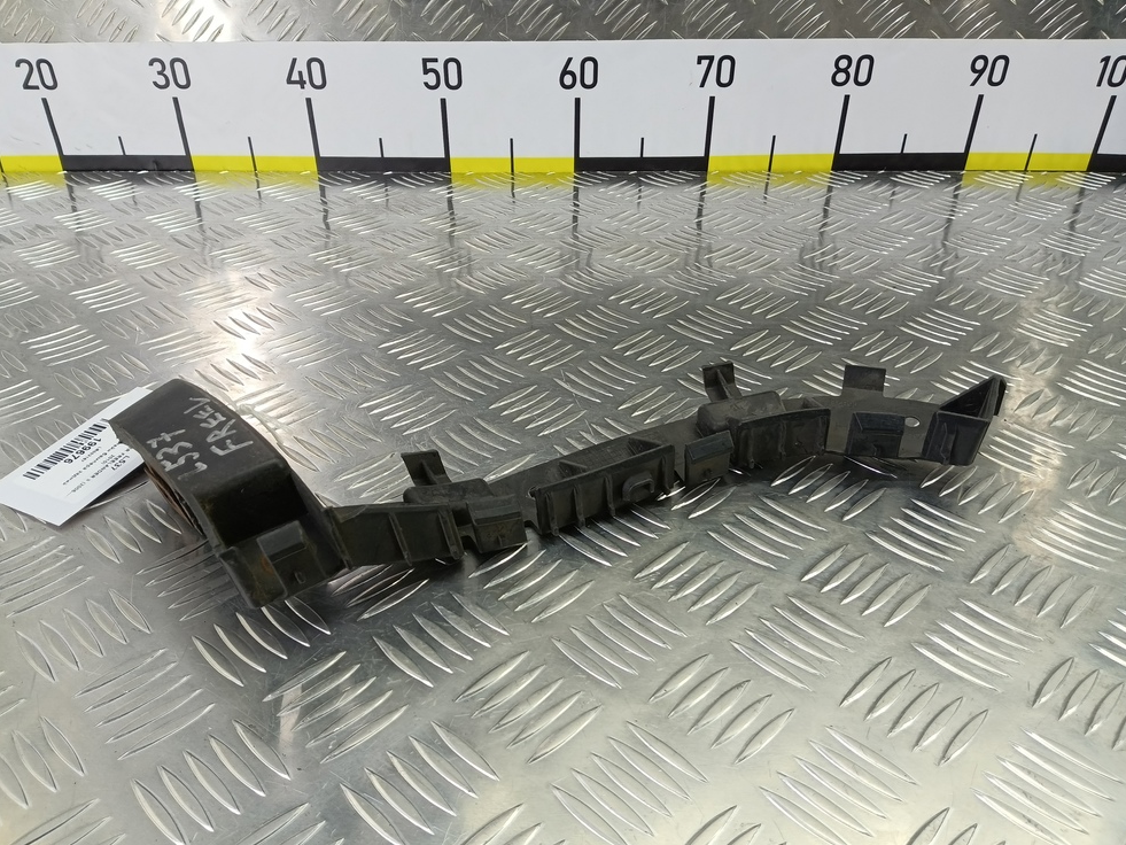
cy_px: 422
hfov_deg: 71.6
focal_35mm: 24
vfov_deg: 56.8
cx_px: 549
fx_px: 781
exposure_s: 1/50
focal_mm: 4.11
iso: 118
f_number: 1.6
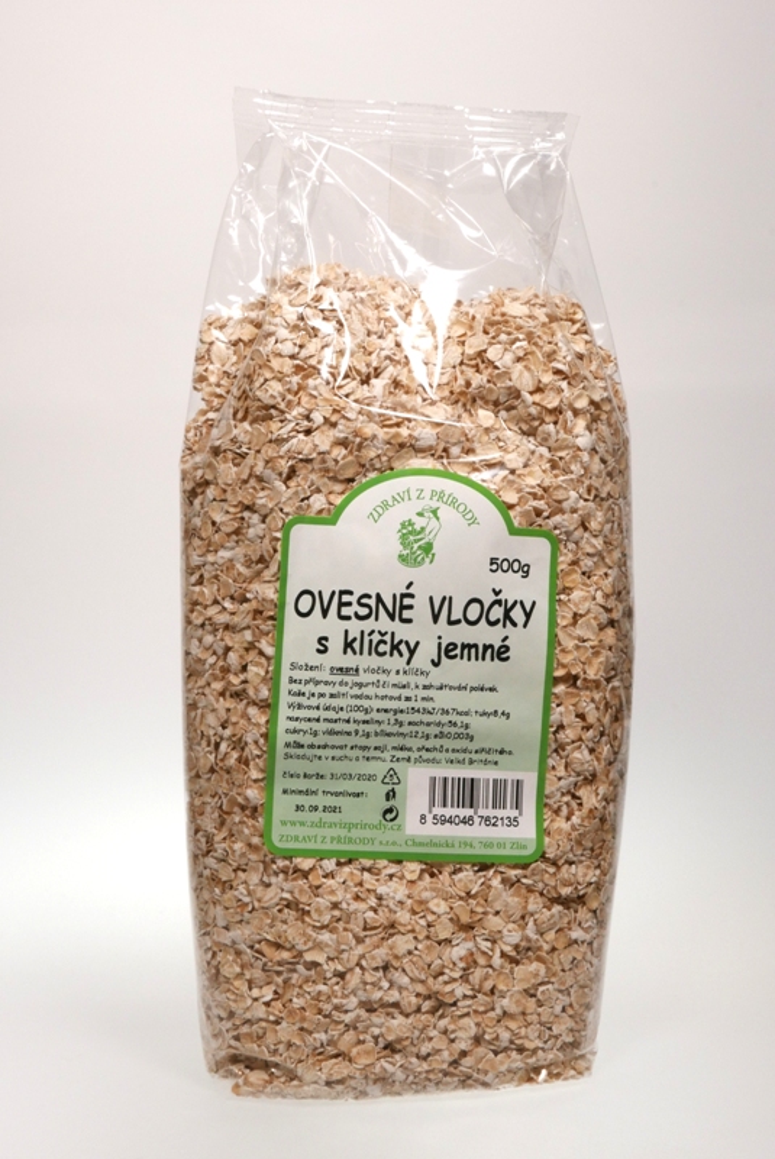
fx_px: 1418
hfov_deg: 30.6
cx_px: 388
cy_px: 580
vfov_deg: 44.5
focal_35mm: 44
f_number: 16
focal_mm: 19.9
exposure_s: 1/40
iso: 800
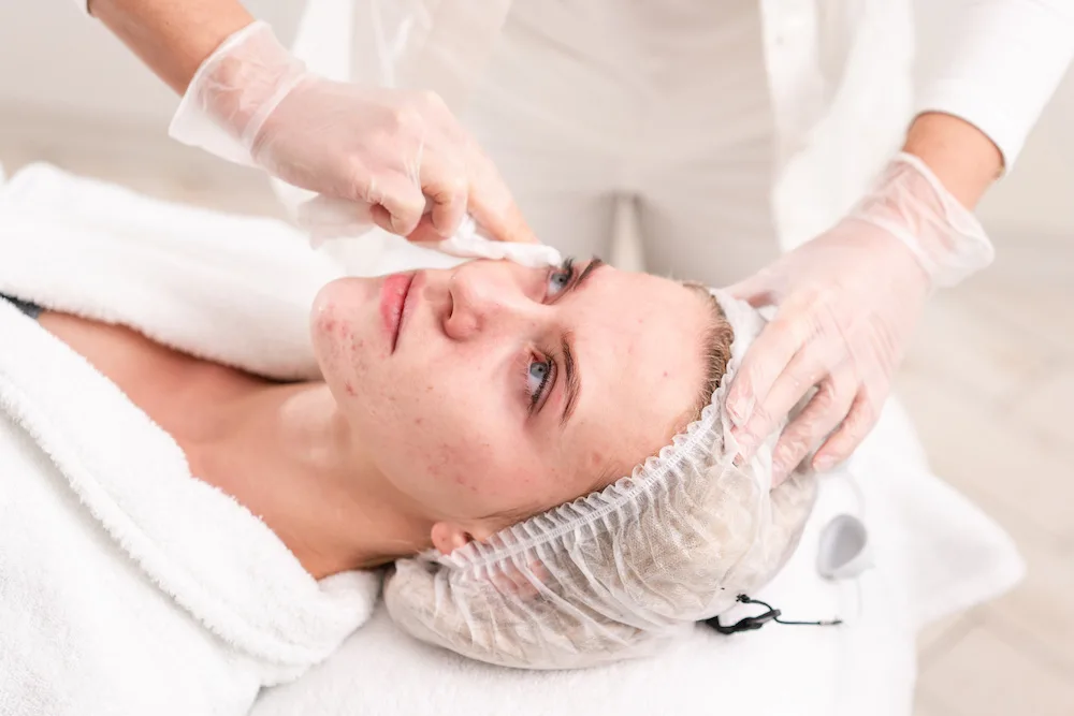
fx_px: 1641
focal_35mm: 55
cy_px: 358
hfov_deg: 36.2
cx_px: 537
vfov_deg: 24.6
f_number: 2.8
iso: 500
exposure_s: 1/100
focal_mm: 55
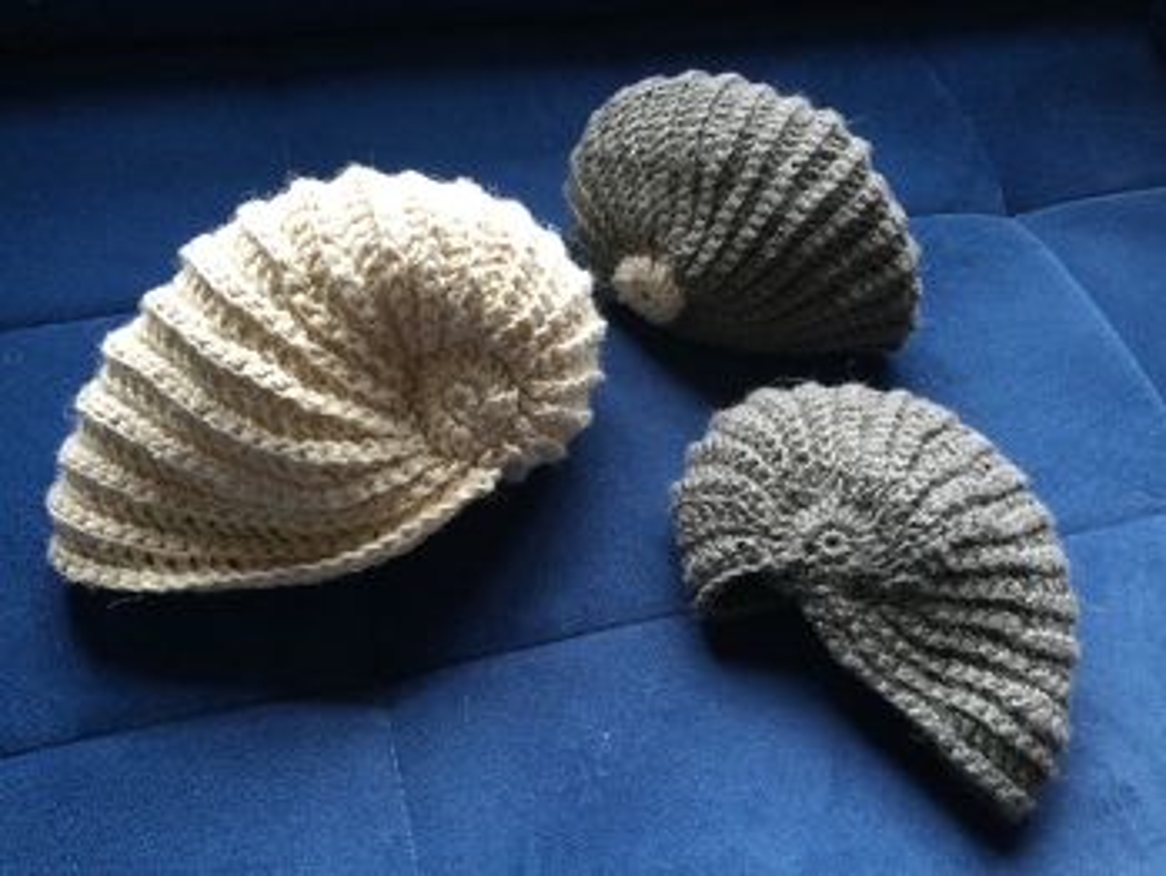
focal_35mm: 31
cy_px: 438
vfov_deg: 45.5
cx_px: 583
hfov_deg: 58.3
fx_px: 1045
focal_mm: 3.3
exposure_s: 1/33
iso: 125
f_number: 2.4
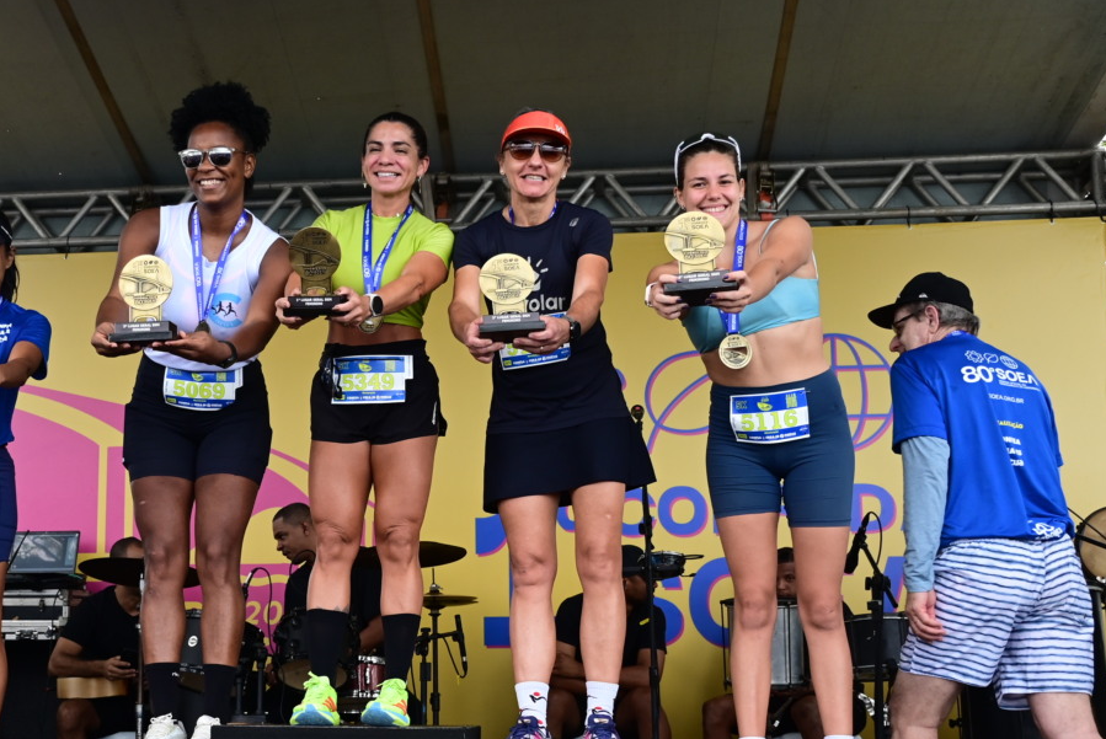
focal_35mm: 46
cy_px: 456
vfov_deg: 29.2
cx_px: 409
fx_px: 1414
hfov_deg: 42.4
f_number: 4.5
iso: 500
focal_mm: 24
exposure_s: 1/250
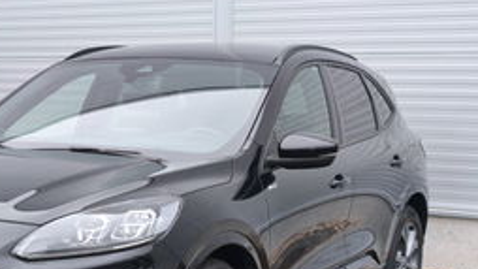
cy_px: 229
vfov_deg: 15.2
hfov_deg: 26.4
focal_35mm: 79
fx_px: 1002
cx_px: 107
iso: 125
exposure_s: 1/100
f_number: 1.6
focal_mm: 6.57
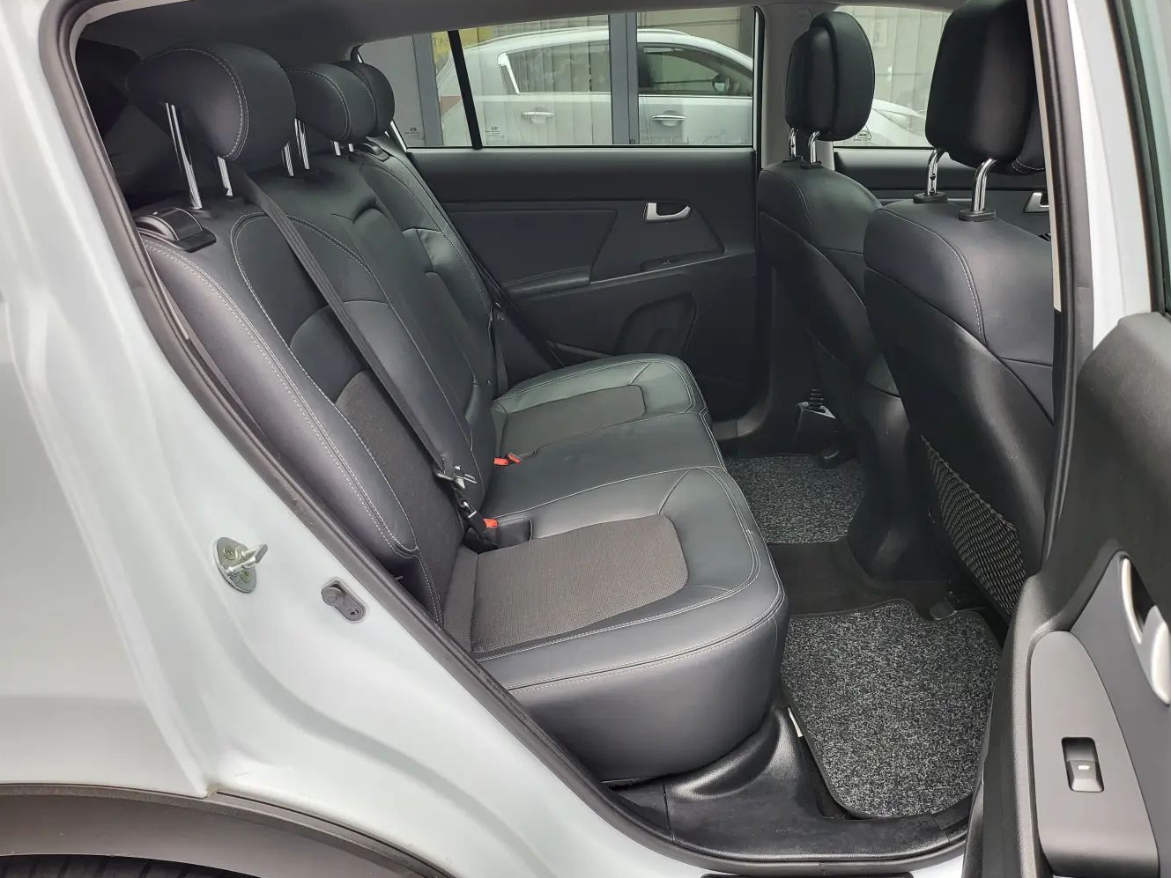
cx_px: 626
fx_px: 880
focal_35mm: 26
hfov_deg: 67.2
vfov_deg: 53.1
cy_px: 453
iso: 100
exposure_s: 1/100
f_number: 1.8
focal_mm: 5
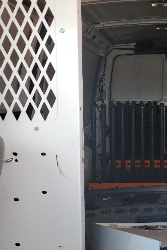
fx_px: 257
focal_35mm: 37
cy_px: 126
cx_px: 163
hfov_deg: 33.3
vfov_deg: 51.9
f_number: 1.5
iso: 51
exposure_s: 1/120
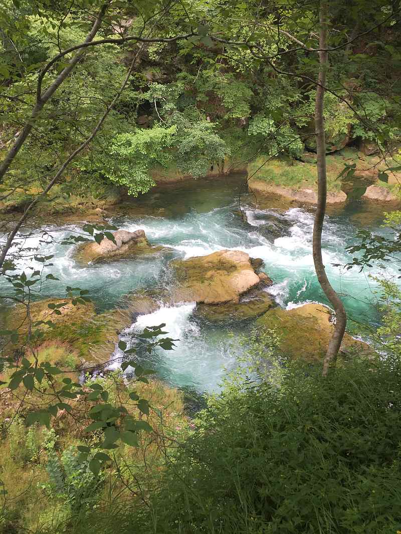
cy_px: 267
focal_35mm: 29
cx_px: 200
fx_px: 448
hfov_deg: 48.2
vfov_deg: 61.7
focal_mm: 4.15
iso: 32
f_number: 2.2
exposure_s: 1/166
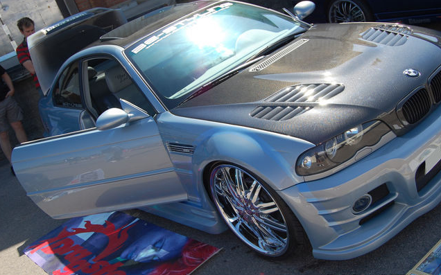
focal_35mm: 40
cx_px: 220
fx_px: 481
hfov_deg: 49.3
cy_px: 139
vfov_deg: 32.0
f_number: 8
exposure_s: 1/250
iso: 200
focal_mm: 26
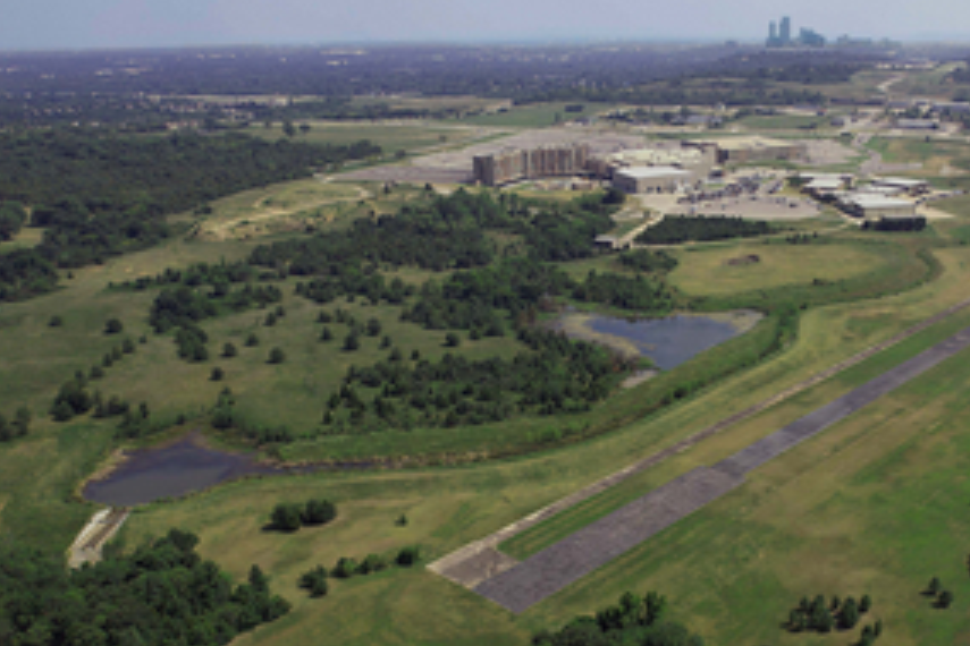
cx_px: 681
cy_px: 360
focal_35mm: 37
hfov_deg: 50.5
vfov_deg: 35.9
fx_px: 997
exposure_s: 1/640
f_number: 2.8
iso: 110
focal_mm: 8.38
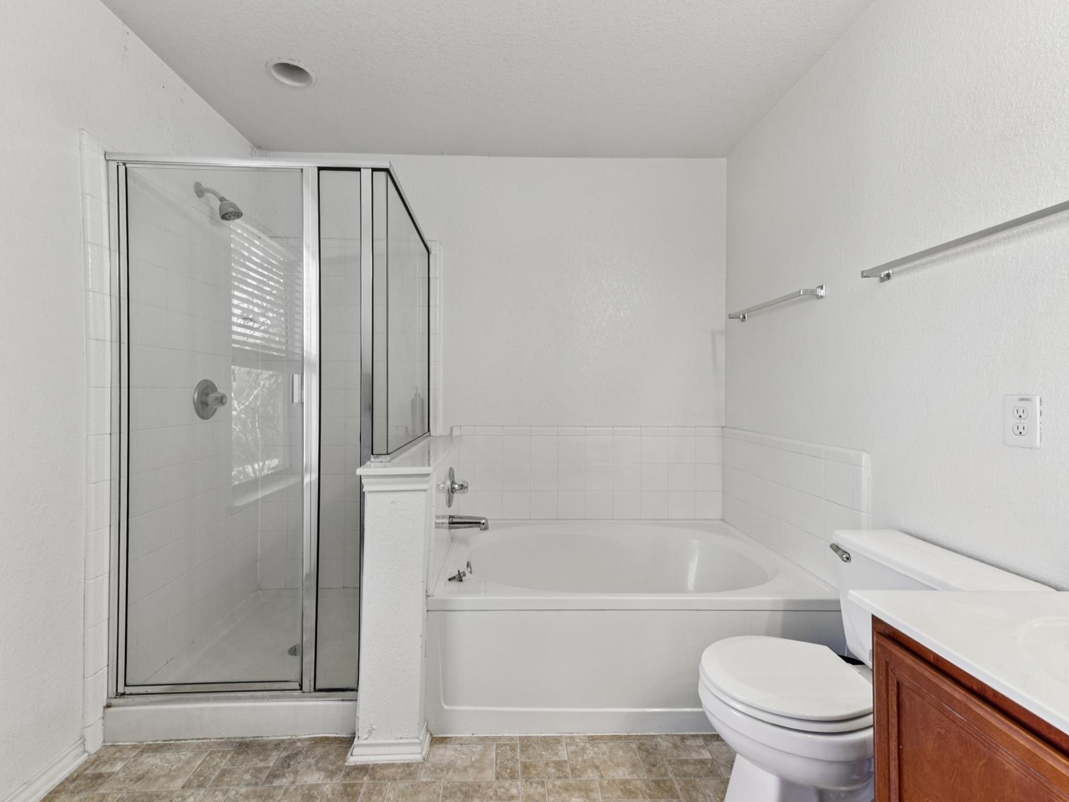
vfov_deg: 78.1
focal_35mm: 16
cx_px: 518
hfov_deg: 94.5
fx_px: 494
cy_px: 393
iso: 160
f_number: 8
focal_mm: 14
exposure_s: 1/8
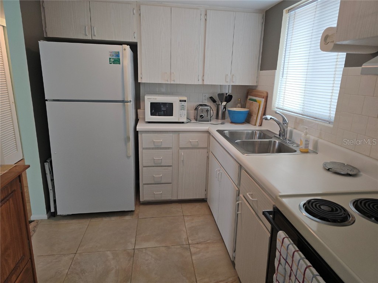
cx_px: 189
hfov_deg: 73.9
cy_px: 142
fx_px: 251
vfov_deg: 58.9
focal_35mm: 23
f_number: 1.7
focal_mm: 6.3
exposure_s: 1/120
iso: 80
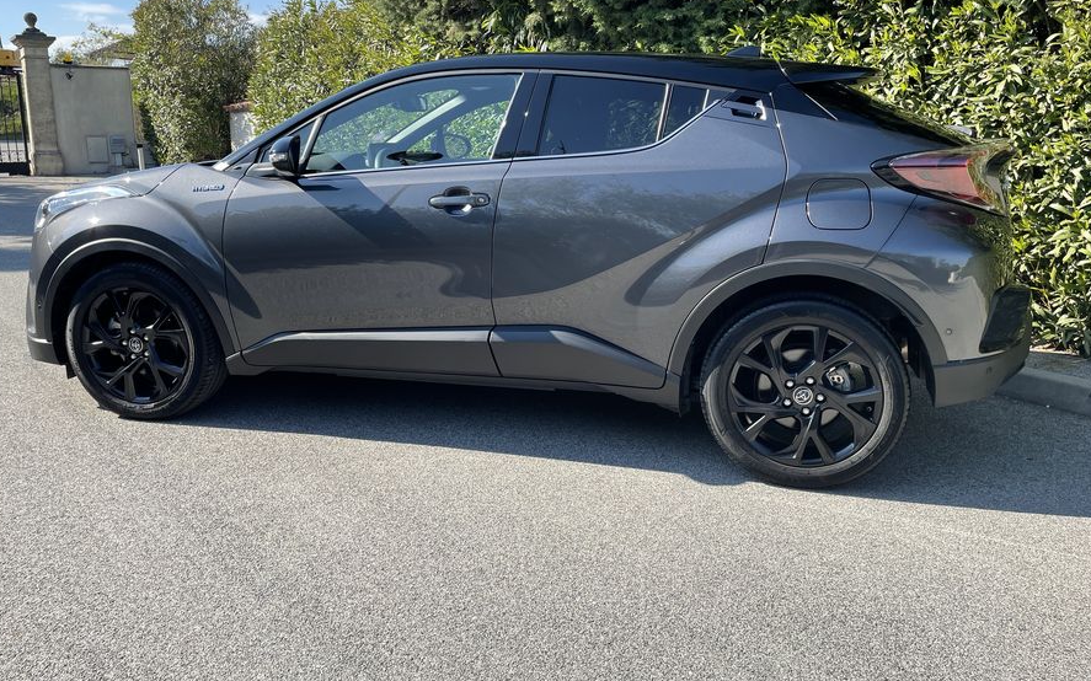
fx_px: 862
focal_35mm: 29
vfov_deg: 43.0
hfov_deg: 64.6
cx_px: 537
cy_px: 295
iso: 32
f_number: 1.6
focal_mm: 4.2
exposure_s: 1/1304
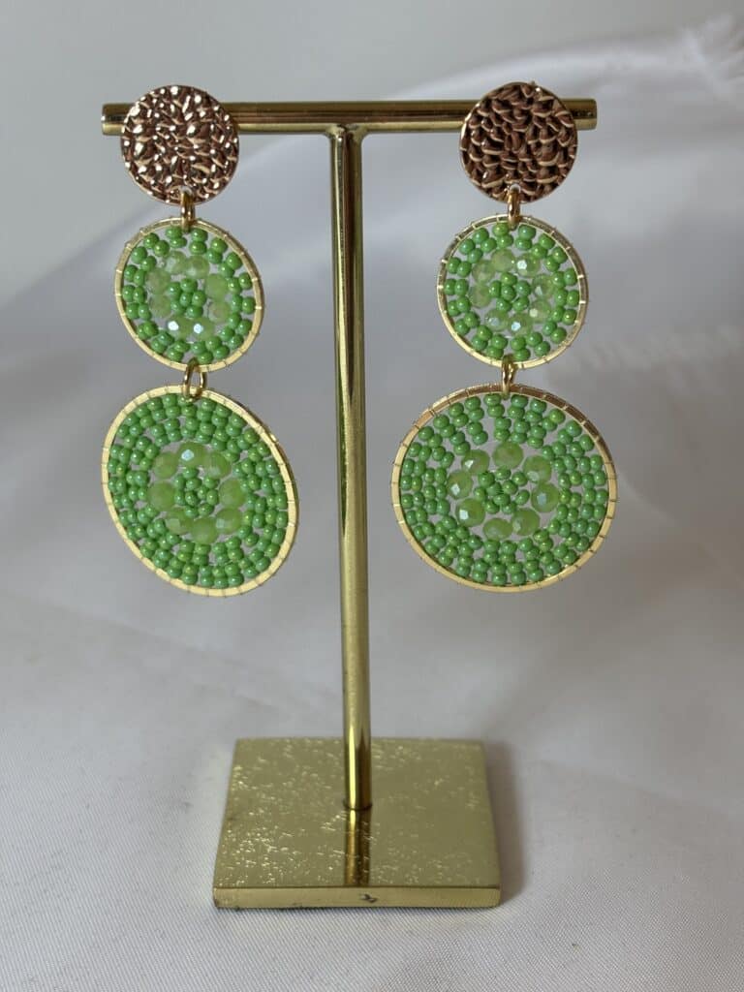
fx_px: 1490
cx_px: 372
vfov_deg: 36.8
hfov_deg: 28.0
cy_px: 496
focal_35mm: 52
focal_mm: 5.96
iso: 25
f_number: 1.6
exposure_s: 1/143
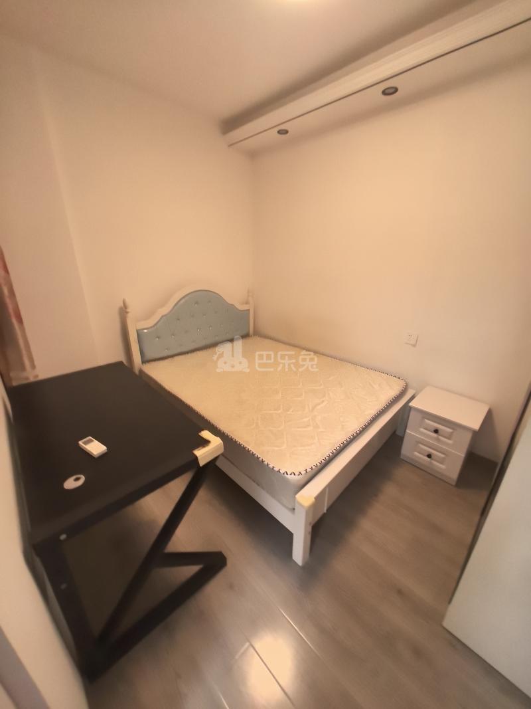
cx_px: 266
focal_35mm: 13
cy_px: 354
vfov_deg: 106.2
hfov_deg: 89.9
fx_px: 266
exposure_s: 1/33.3
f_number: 2.2
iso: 400
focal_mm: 1.76
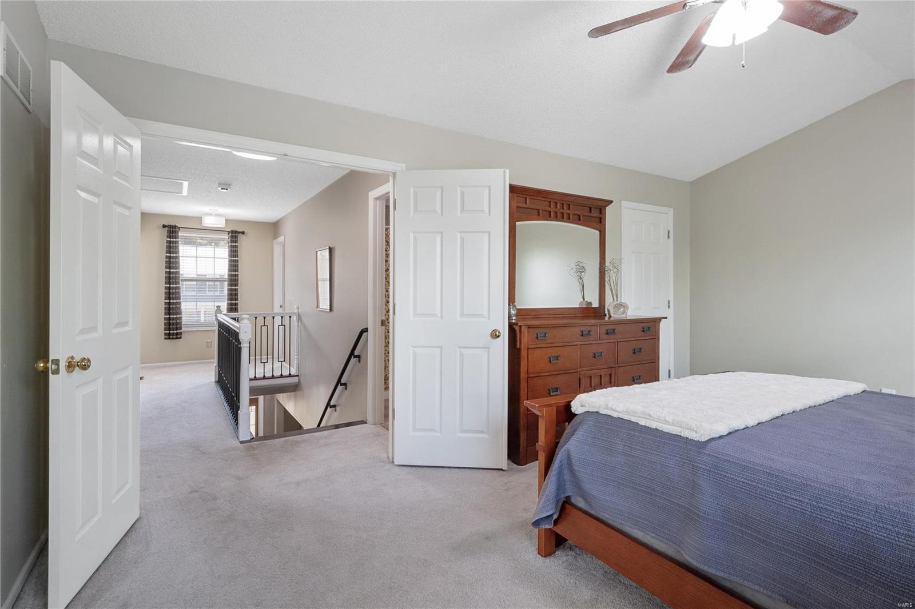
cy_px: 304
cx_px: 458
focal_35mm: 18
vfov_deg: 67.4
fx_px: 457
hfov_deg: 90.0
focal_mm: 9
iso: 400
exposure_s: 1/6
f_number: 6.3
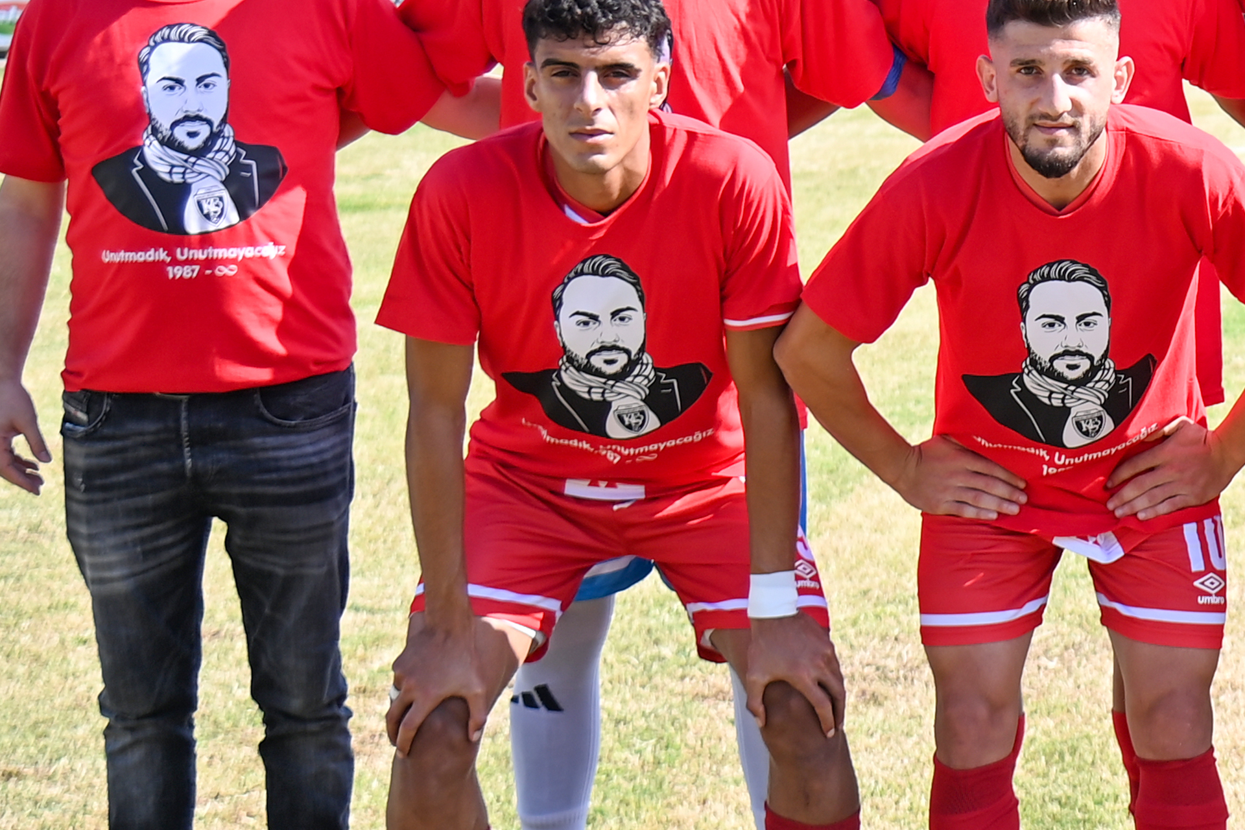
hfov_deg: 16.6
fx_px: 4011
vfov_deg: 11.8
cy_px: 218
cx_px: 1658
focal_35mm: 116
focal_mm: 40
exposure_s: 1/500
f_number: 4.5
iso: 100
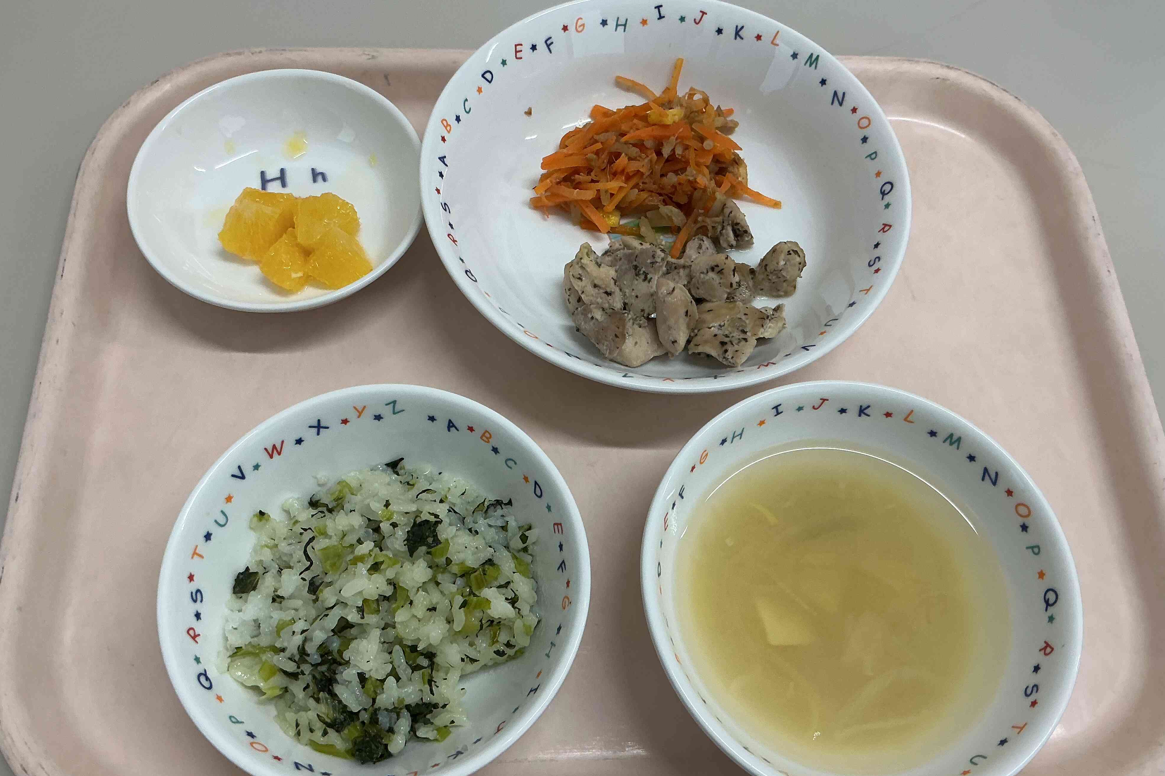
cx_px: 574
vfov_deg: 42.3
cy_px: 420
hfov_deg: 60.3
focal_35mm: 31
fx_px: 1003
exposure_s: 1/120
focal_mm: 3
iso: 50
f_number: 1.8
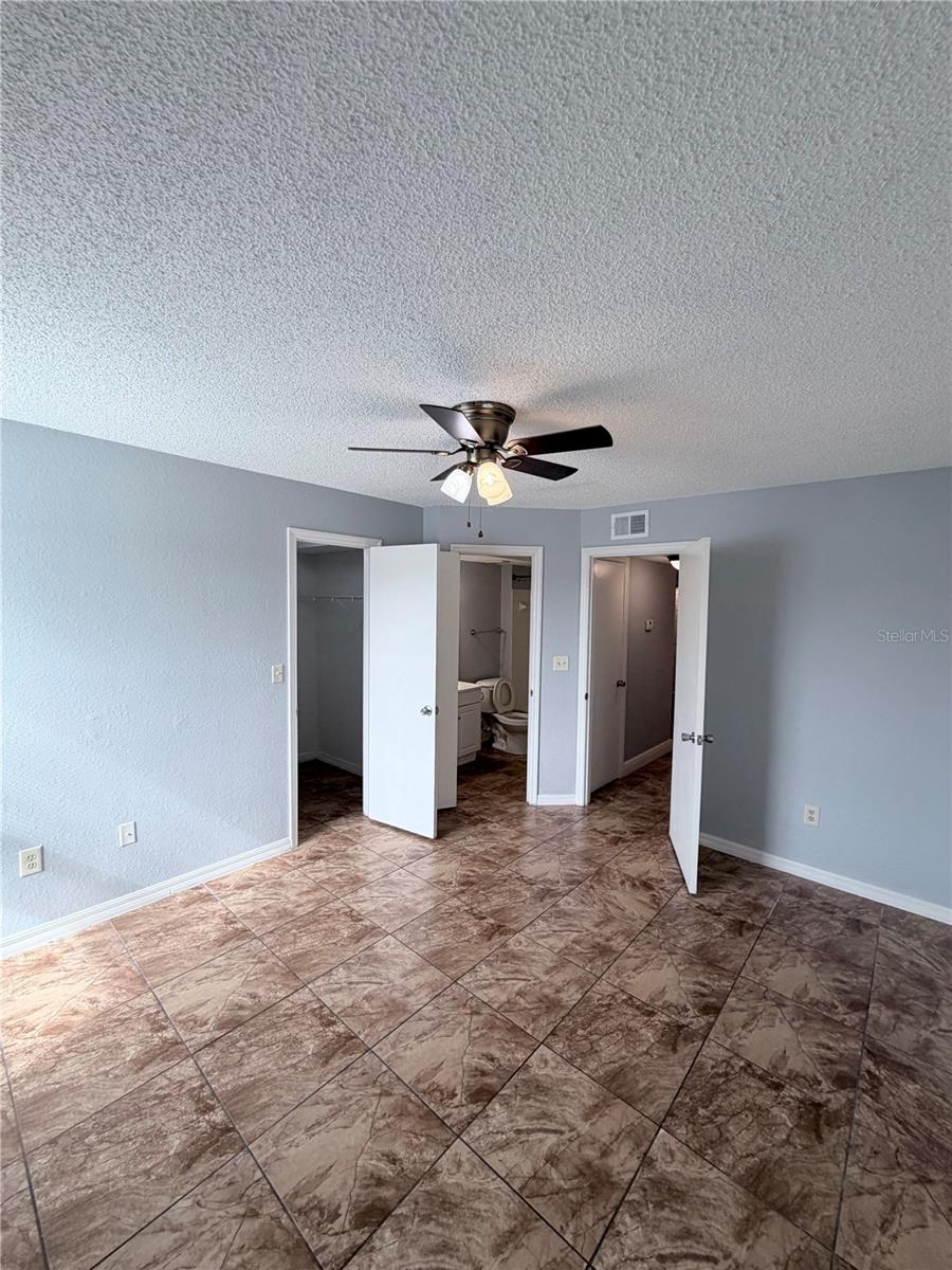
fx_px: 513
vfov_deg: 102.1
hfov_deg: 85.7
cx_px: 476
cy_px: 635
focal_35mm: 14
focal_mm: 2.22
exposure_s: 1/120
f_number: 2.2
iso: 80
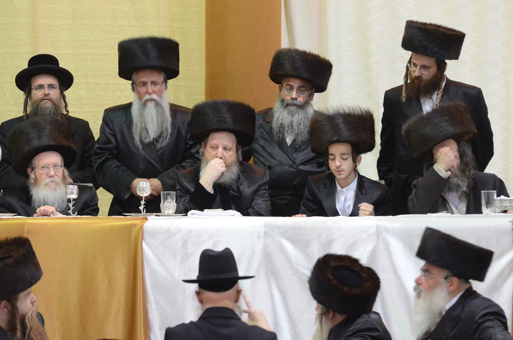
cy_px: 170
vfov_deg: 6.8
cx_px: 256
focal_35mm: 202
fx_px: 2879
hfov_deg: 10.2
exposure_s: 1/30
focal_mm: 135
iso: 1600
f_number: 5
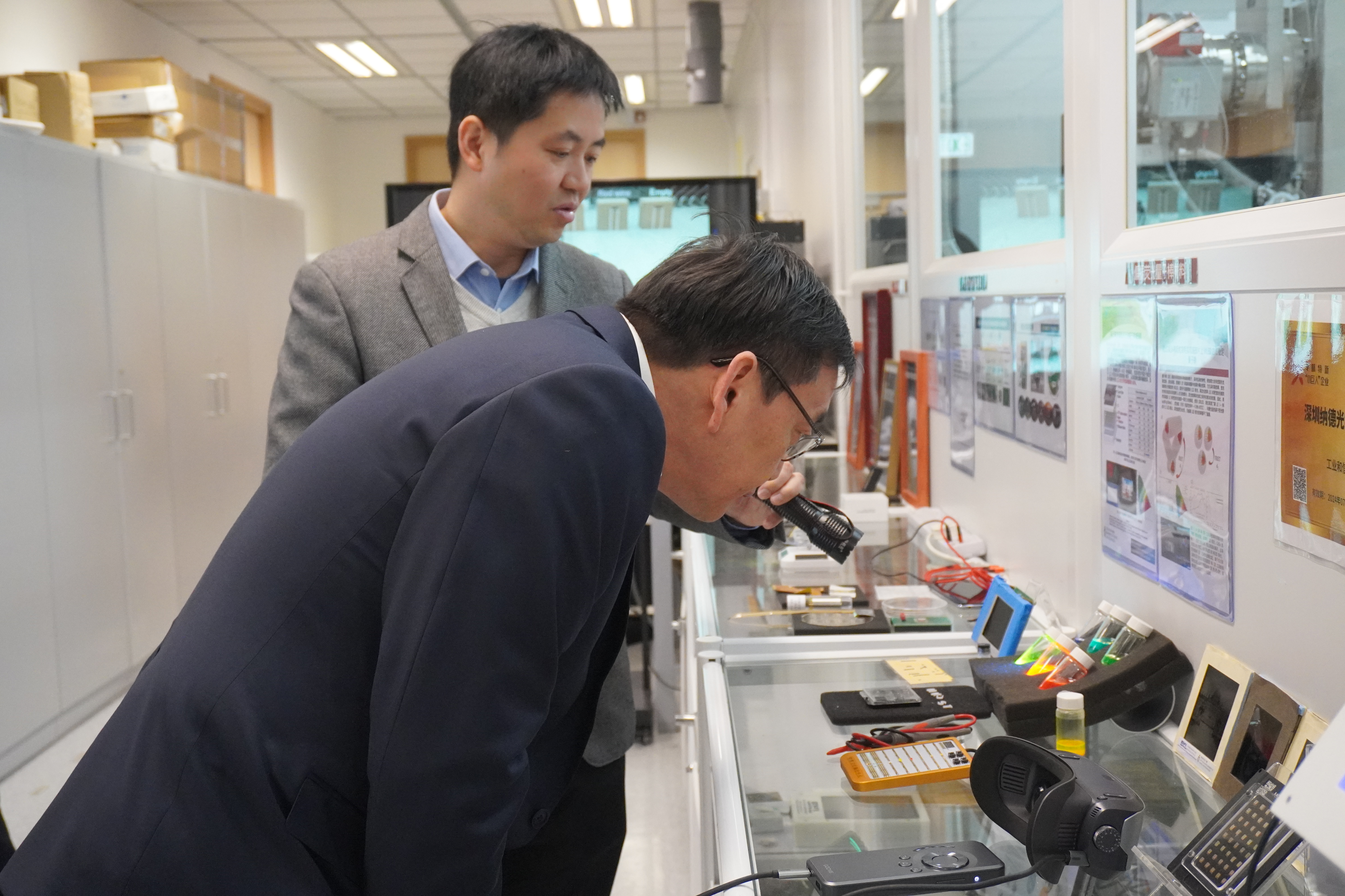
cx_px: 672
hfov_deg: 47.9
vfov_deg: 33.0
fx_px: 1513
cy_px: 448
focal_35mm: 40
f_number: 4.5
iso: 4000
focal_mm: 27
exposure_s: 1/160
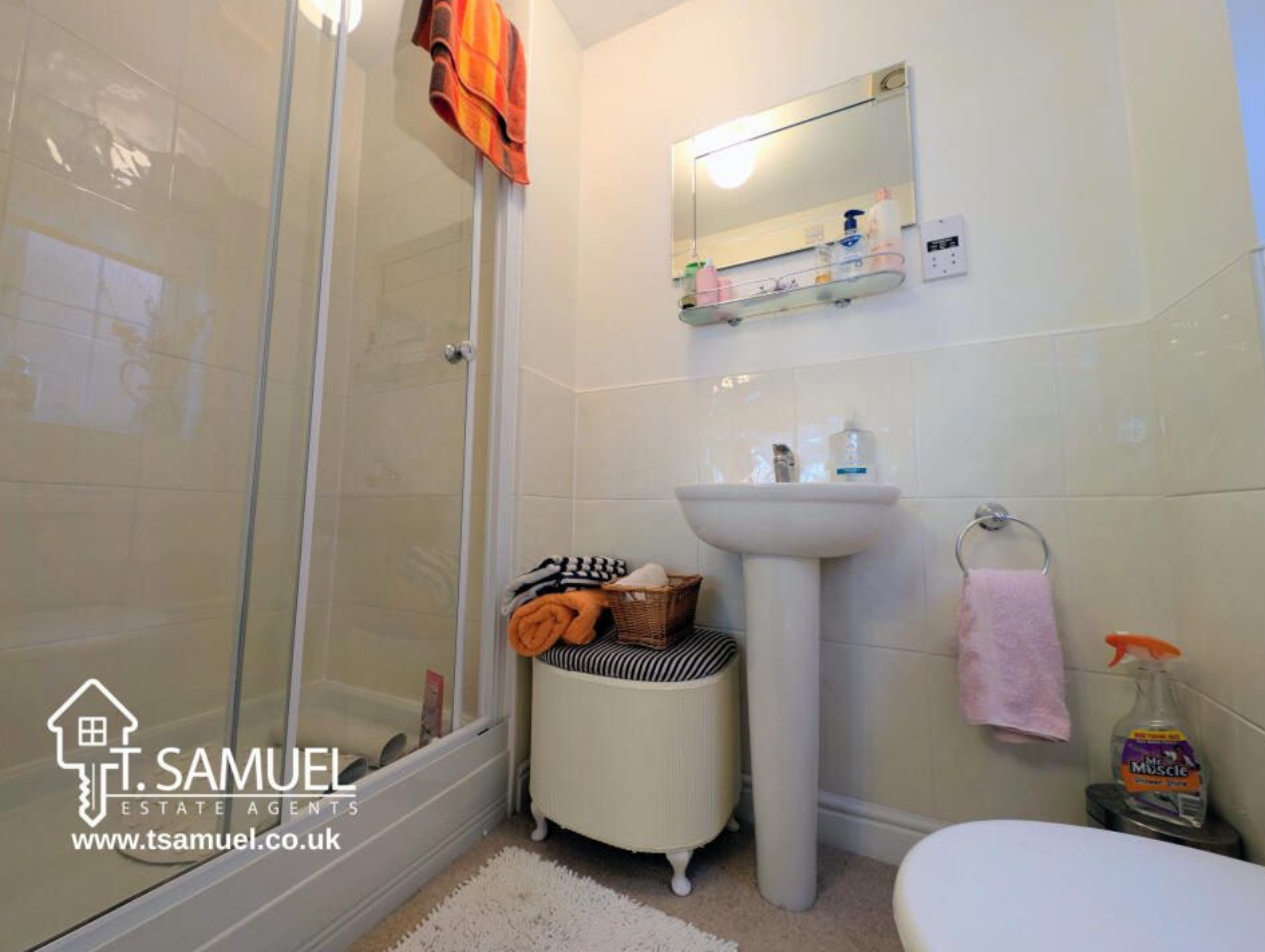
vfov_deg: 90.1
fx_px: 476
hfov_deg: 106.0
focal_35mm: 13
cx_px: 610
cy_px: 471
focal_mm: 2.23
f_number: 1.95
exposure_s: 1/16.7
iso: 41
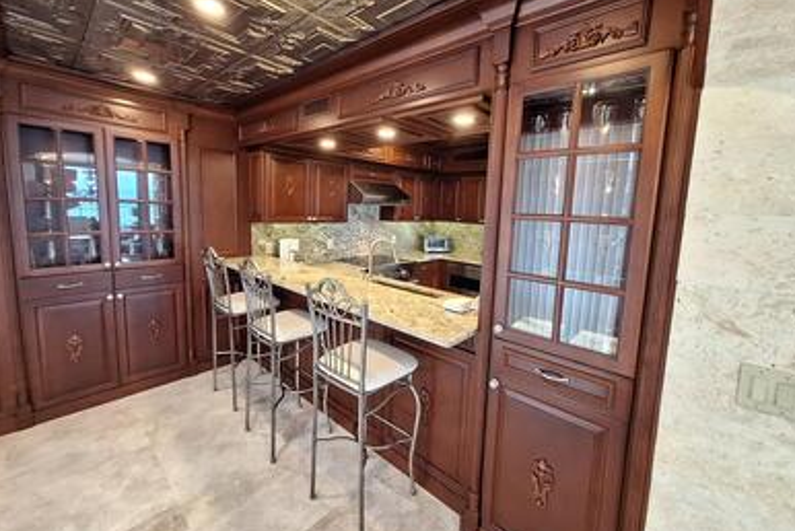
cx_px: 395
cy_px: 243
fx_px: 309
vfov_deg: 81.1
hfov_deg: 104.2
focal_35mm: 14
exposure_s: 1/40
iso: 160
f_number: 2.2
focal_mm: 1.74
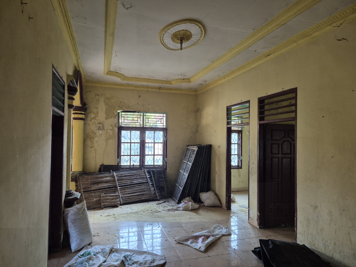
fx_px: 237
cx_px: 178
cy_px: 134
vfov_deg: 58.9
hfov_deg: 73.9
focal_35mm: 23
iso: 400
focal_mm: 5.4
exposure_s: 1/100
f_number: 1.8
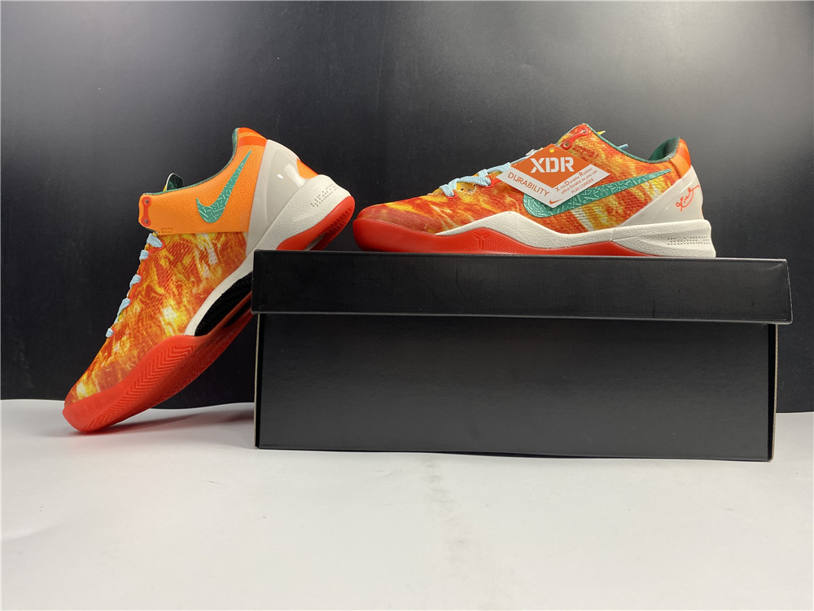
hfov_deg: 67.3
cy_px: 306
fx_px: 611
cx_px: 407
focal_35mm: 26
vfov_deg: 53.1
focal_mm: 4.25
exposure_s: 1/100
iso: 64
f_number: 1.8
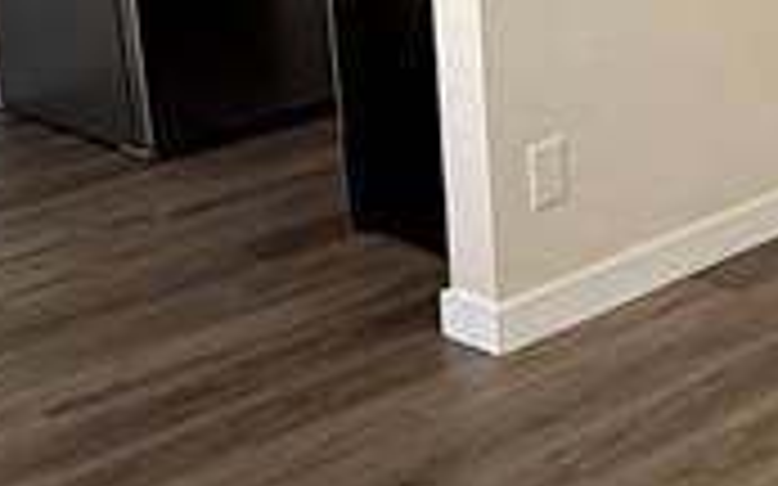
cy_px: -40
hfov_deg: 21.3
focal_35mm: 88
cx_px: 1012
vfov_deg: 14.5
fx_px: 1865
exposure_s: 1/99
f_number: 2.2
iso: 80
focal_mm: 2.22
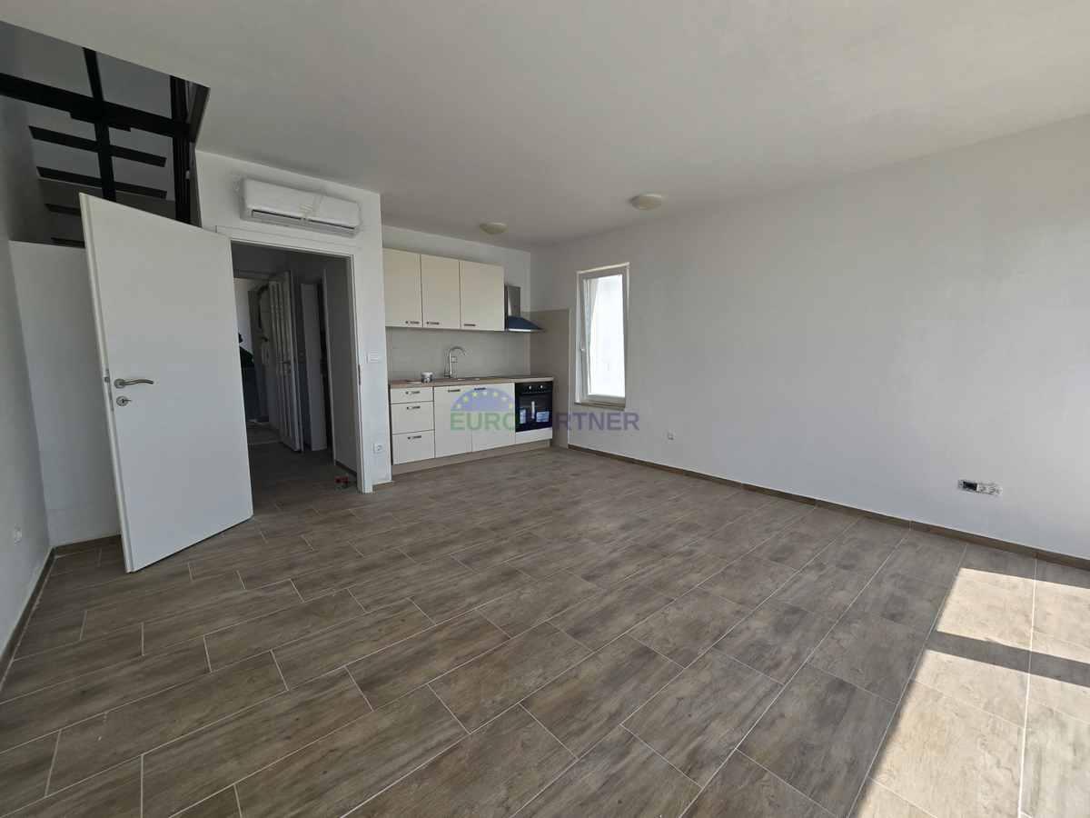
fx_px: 409
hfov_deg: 106.2
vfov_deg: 89.9
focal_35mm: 13
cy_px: 409
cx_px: 545
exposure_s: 1/1142
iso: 50
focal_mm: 2.2
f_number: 2.2
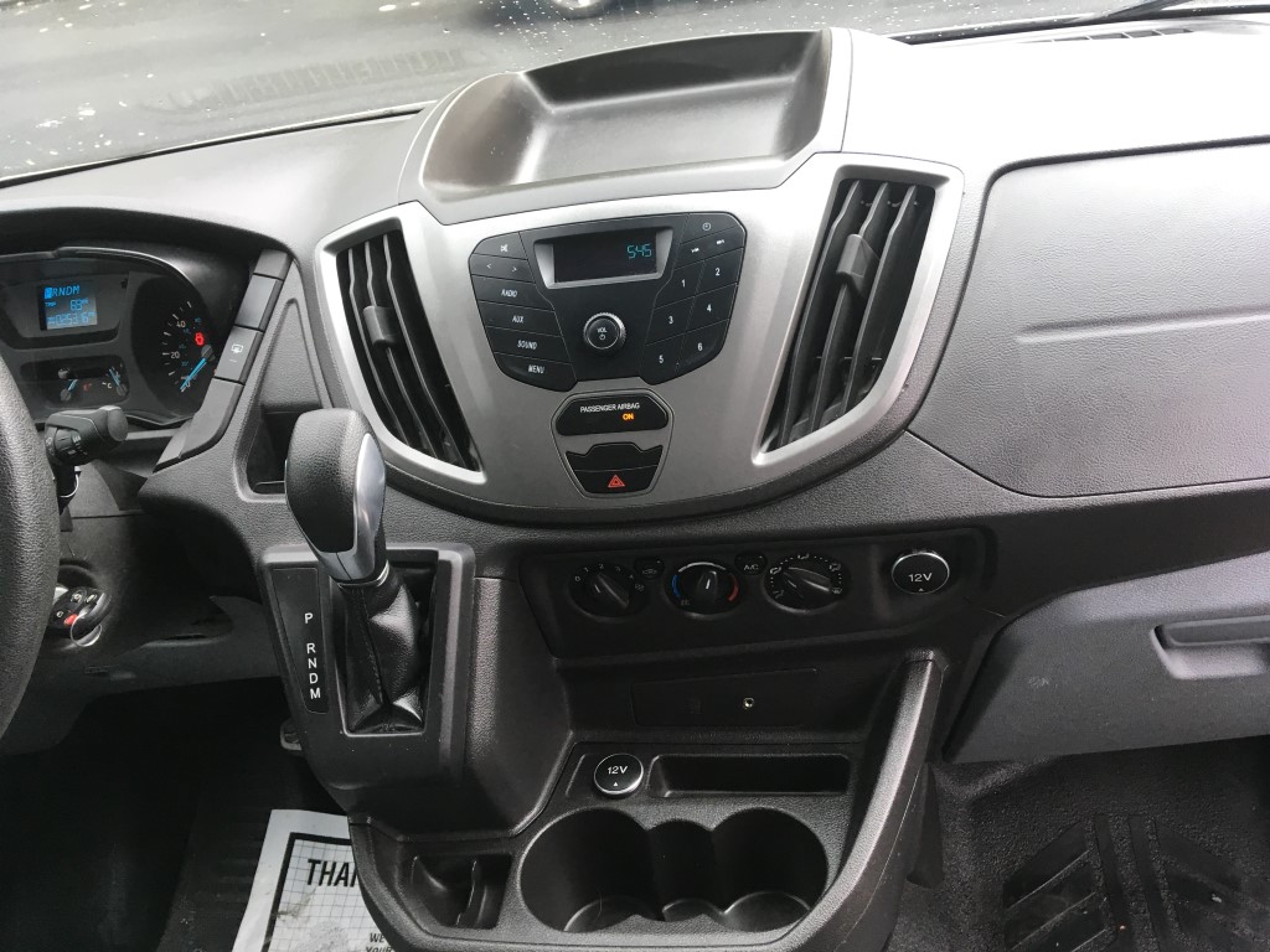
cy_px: 476
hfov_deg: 61.7
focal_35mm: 29
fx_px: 1064
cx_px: 635
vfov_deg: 48.2
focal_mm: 4.15
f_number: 2.2
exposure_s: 1/30
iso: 40
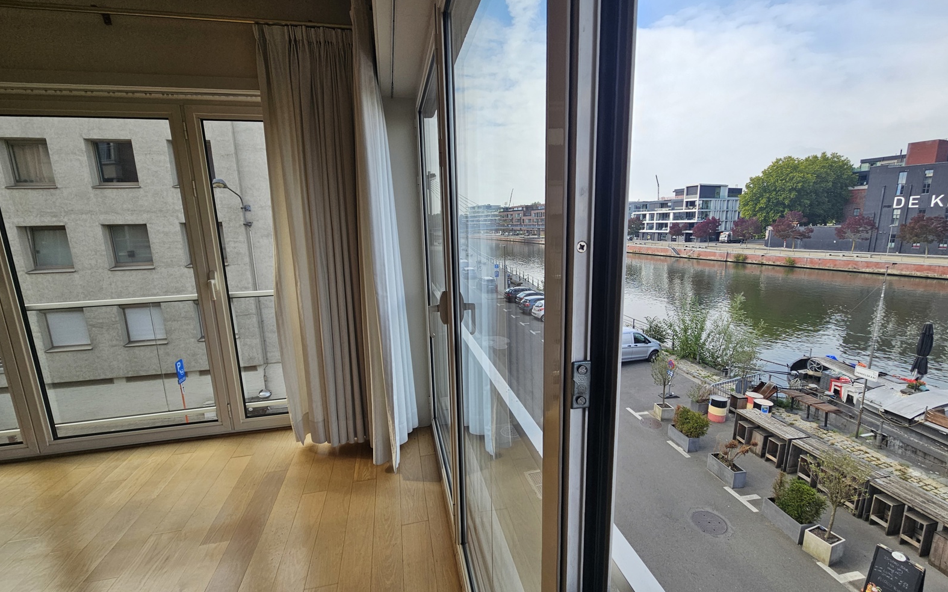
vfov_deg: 78.6
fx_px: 362
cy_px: 298
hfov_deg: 105.3
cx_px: 479
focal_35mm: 14
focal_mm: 2.2
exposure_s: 1/807
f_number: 2.2
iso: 64
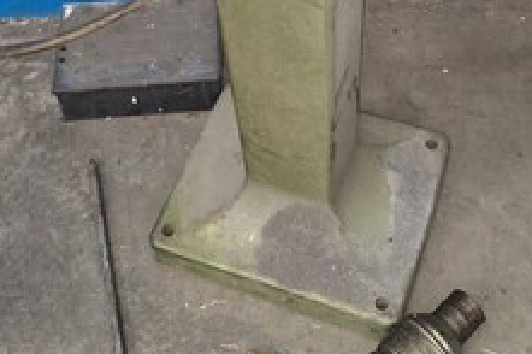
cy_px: -96
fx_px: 960
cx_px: 265
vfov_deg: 19.4
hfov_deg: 31.0
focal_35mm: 65
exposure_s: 1/33
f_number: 1.8
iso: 320
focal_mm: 5.54
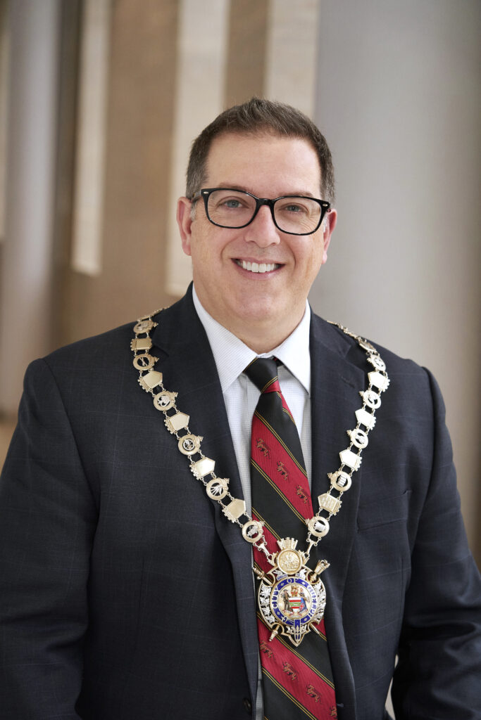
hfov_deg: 16.7
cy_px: 360
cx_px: 240
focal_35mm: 82
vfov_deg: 24.8
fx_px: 1643
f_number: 4.5
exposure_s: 1/160
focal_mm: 82
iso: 1600
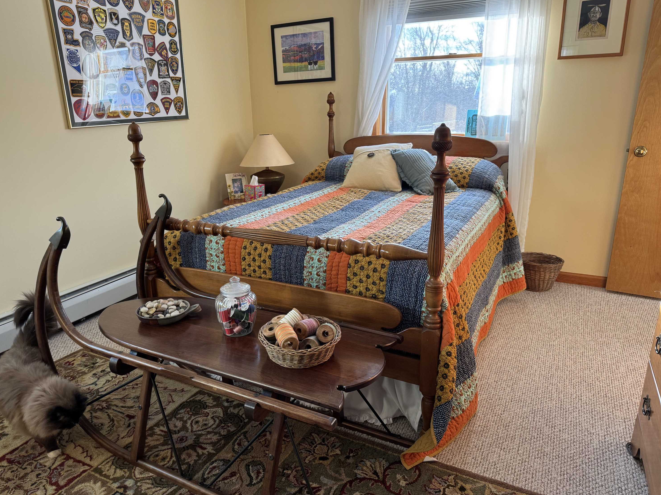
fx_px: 477
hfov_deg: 69.4
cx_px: 321
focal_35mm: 25
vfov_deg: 54.9
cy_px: 251
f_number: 1.78
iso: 125
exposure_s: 1/121
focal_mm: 6.76
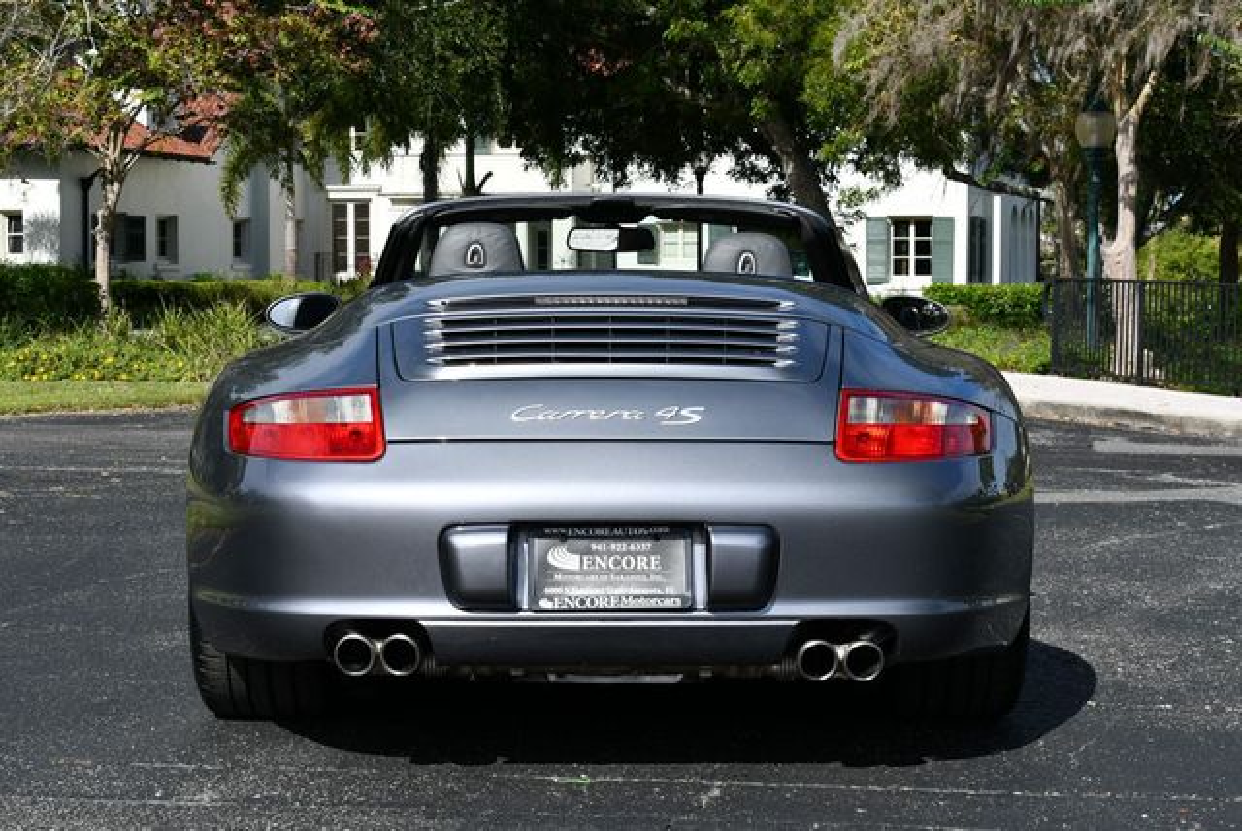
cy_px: 416
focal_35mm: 76
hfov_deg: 26.6
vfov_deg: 18.0
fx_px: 2624
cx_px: 621
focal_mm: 38
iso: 100
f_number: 9
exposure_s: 1/320
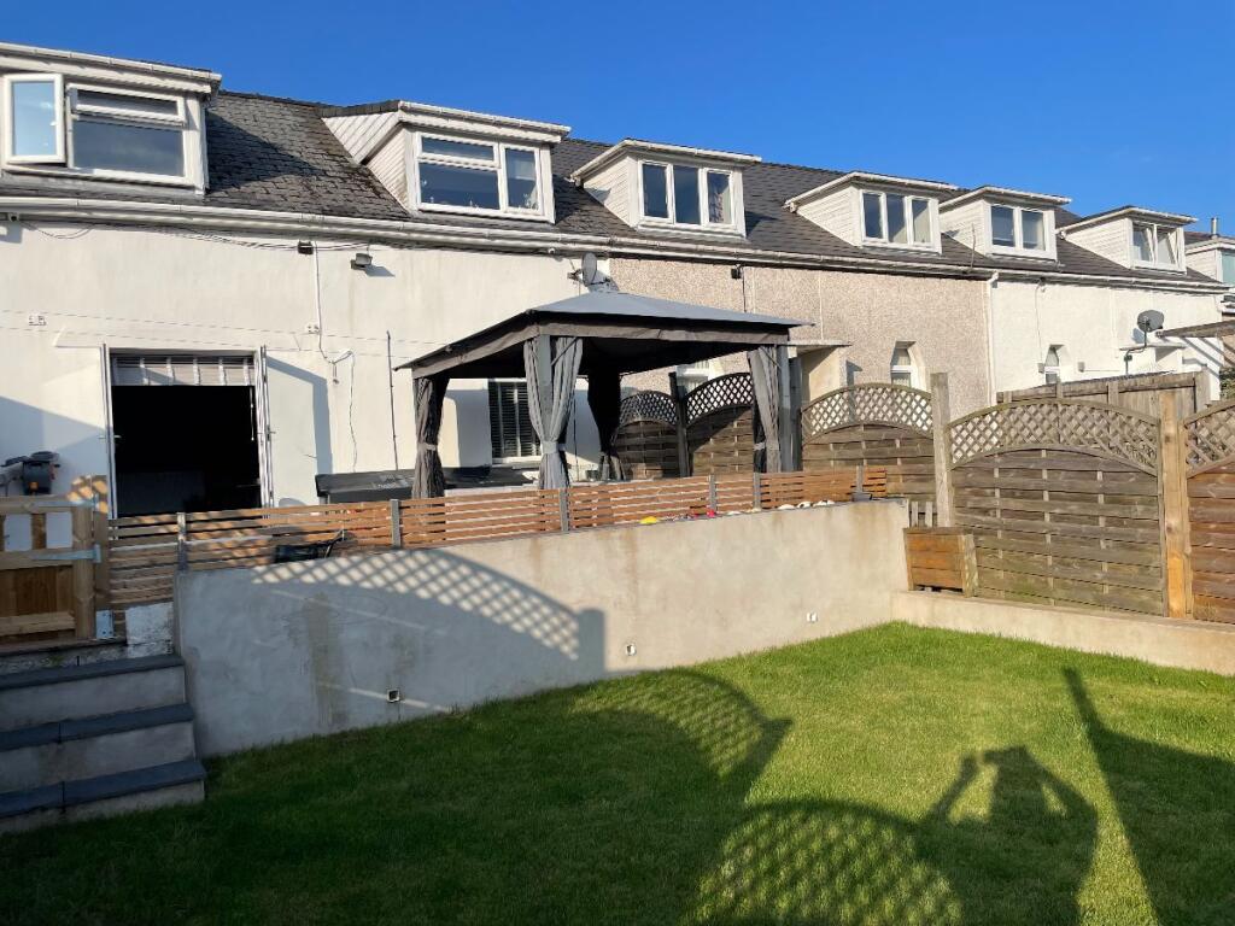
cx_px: 618
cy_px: 463
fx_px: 928
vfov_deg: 53.1
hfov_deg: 67.3
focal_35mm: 26
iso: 32
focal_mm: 4.2
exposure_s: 1/3401
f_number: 1.6
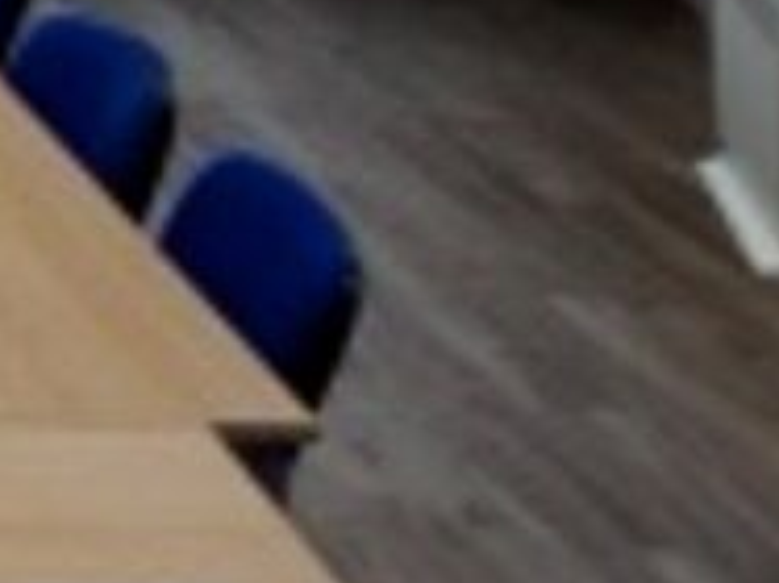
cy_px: -283
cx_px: -437
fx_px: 3373
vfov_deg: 9.6
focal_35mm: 150
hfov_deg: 12.4
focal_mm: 4.28
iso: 50
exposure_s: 1/38
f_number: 2.4
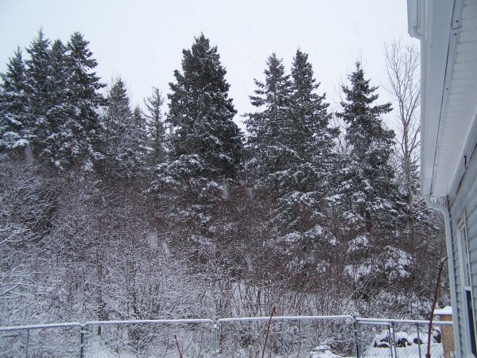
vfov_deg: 37.7
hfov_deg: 49.0
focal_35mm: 38
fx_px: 524
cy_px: 179
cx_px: 238
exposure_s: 1/60
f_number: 2.8
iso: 80
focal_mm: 6.3
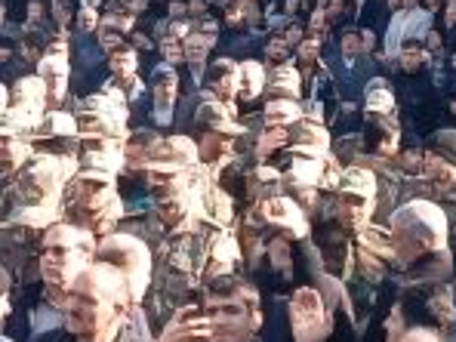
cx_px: -77
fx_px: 2463
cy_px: 179
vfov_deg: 7.9
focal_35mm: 187
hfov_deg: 10.4
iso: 116
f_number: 1.8
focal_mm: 4.22
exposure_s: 1/113
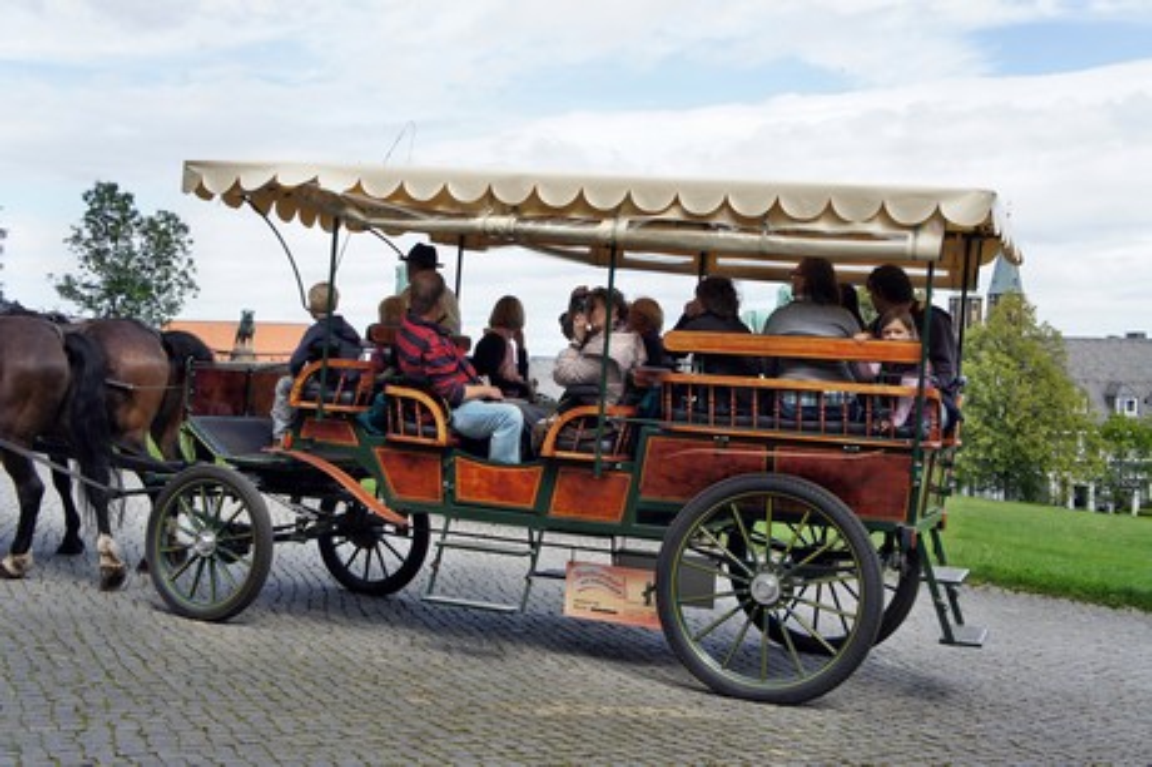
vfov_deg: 30.8
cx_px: 576
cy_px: 384
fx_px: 1391
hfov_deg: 45.0
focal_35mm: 44
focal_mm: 29
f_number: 8
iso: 200
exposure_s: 1/250
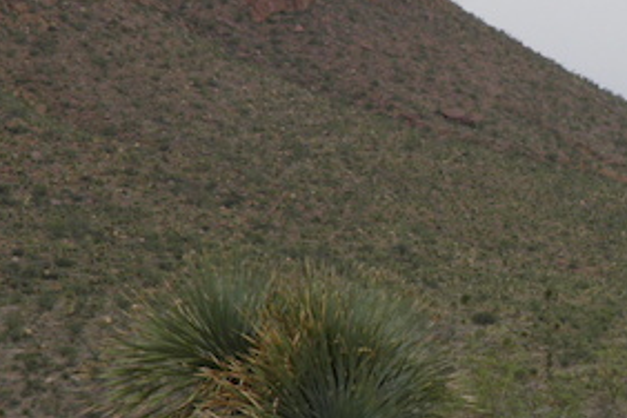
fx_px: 2821
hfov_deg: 12.3
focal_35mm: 162
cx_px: 820
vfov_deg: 8.5
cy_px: 267
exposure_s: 1/200
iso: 50
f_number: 5.8
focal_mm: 10
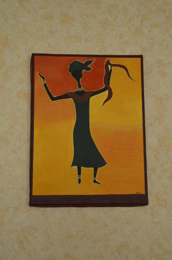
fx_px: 515
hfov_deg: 19.0
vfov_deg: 28.3
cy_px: 126
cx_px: 89
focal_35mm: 72
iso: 800
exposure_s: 1/40
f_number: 4.8
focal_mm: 45
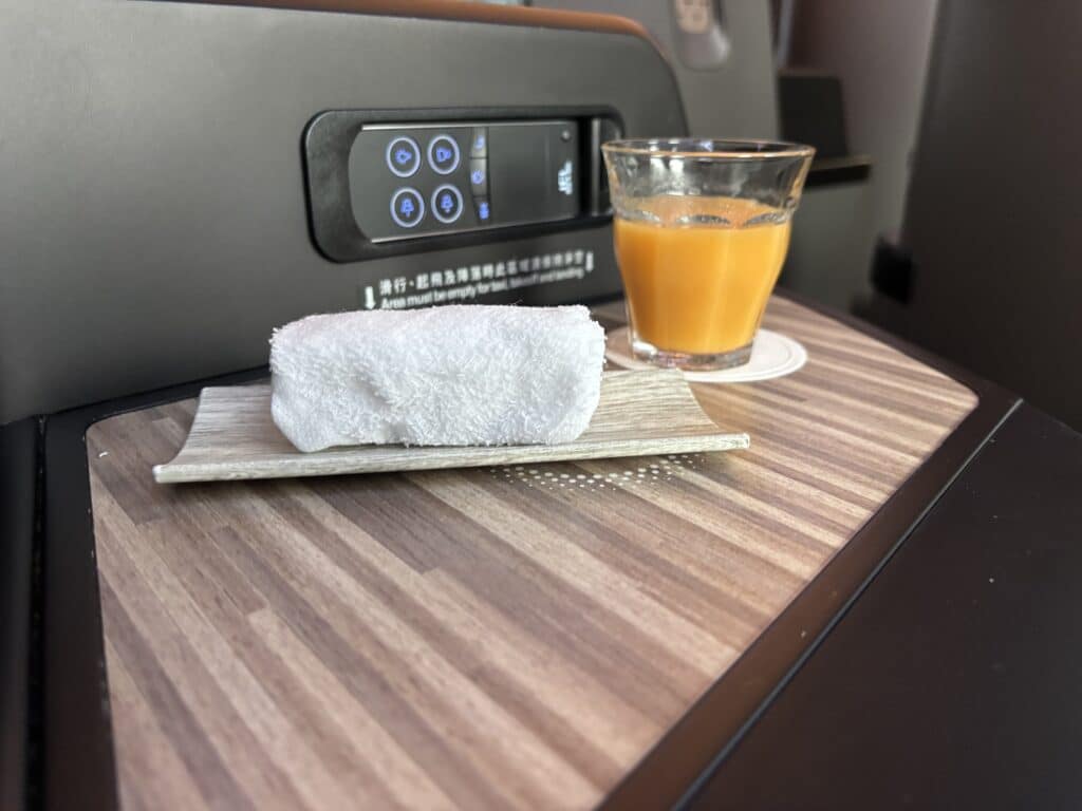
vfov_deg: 53.1
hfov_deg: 67.3
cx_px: 541
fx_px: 813
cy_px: 406
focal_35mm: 26
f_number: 1.6
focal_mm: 5.96
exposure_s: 1/52
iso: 400
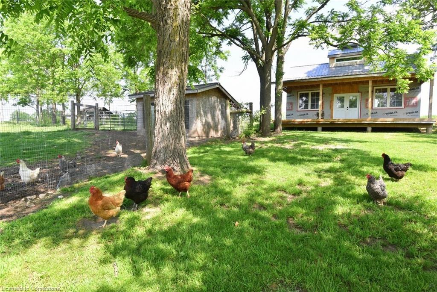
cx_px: 218
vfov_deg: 64.6
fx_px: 231
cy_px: 146
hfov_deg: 86.9
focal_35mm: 19
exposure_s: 1/320
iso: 640
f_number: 9
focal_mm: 19
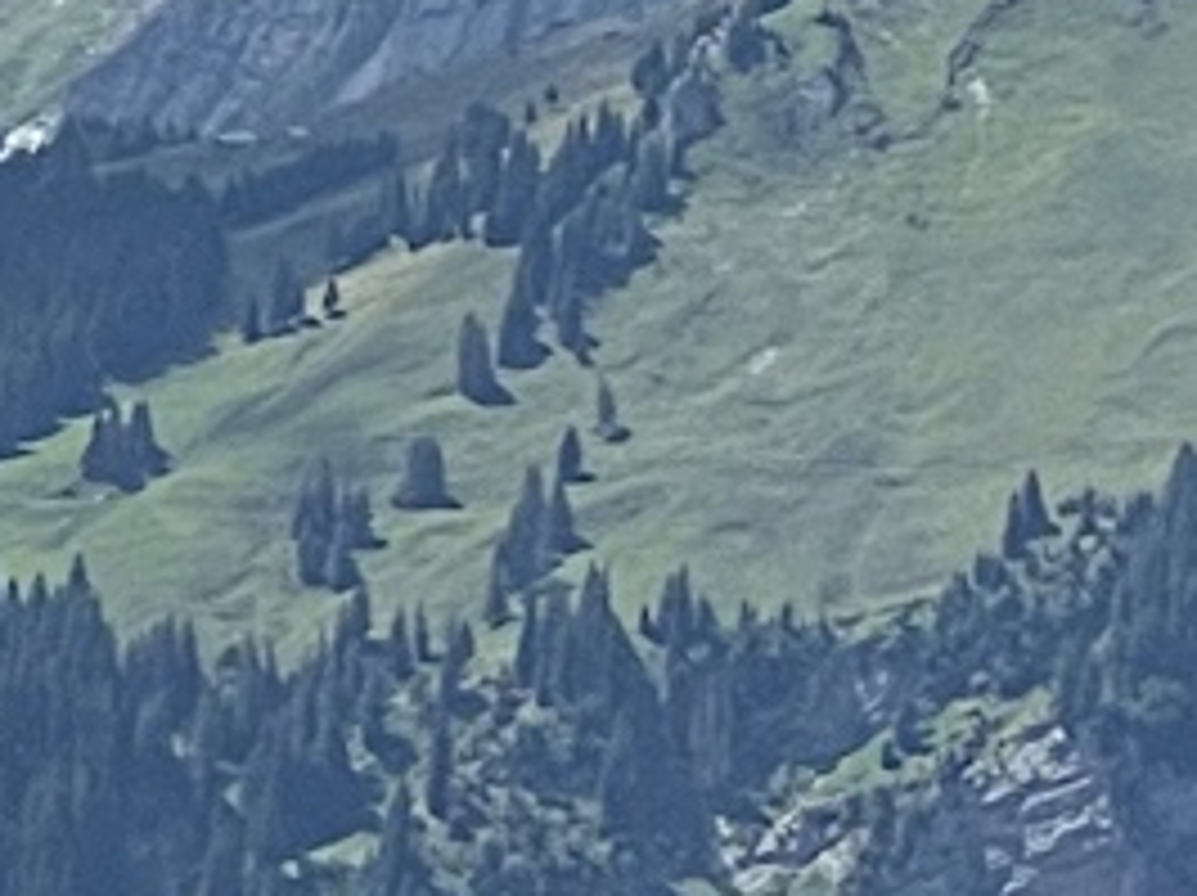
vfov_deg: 3.7
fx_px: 13854
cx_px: -1670
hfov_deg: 4.8
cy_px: 869
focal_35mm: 401
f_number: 2
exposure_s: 1/2519
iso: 25
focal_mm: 6
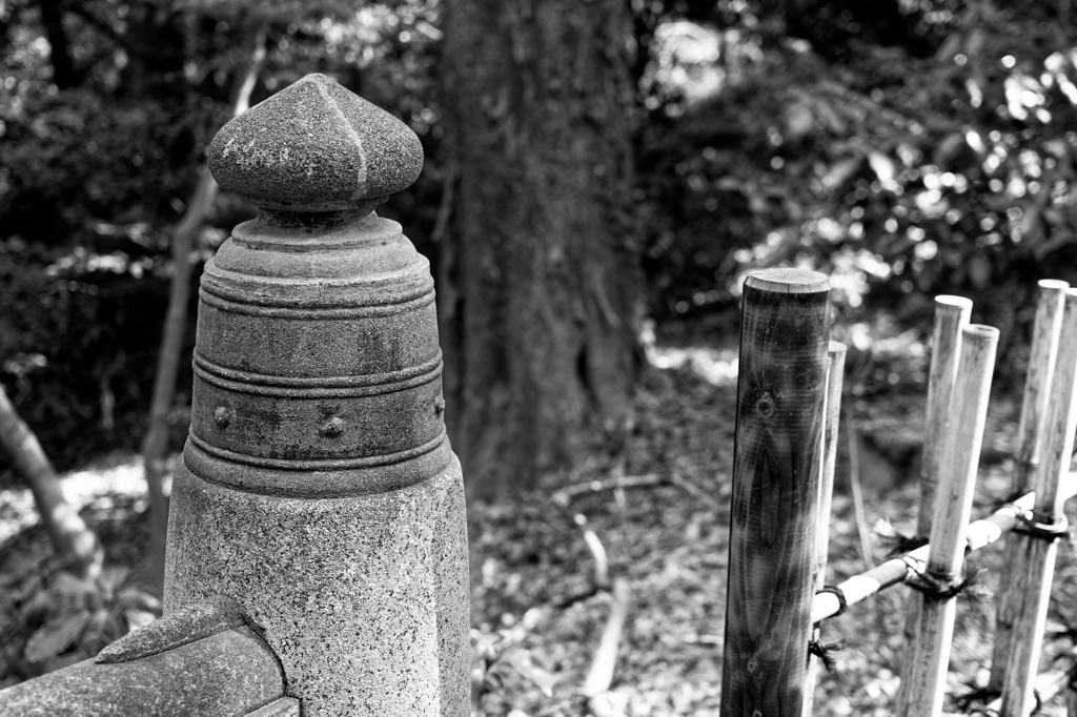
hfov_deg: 37.9
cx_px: 538
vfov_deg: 25.7
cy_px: 358
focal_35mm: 52
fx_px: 1570
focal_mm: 35
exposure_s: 1/80
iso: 100
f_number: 2.8
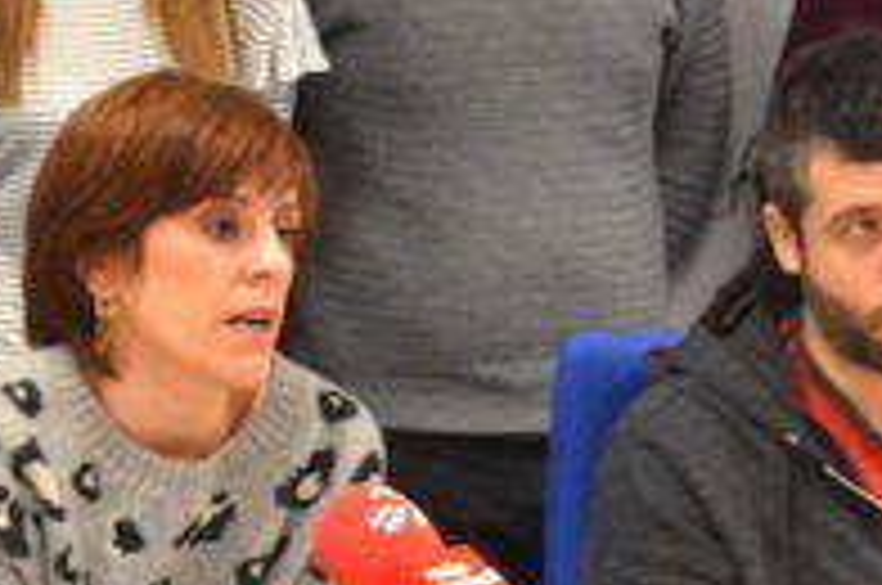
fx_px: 6629
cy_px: 22
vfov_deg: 5.0
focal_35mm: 271
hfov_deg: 7.6
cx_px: 252
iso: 2000
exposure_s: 1/60
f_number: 5.3
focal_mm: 46
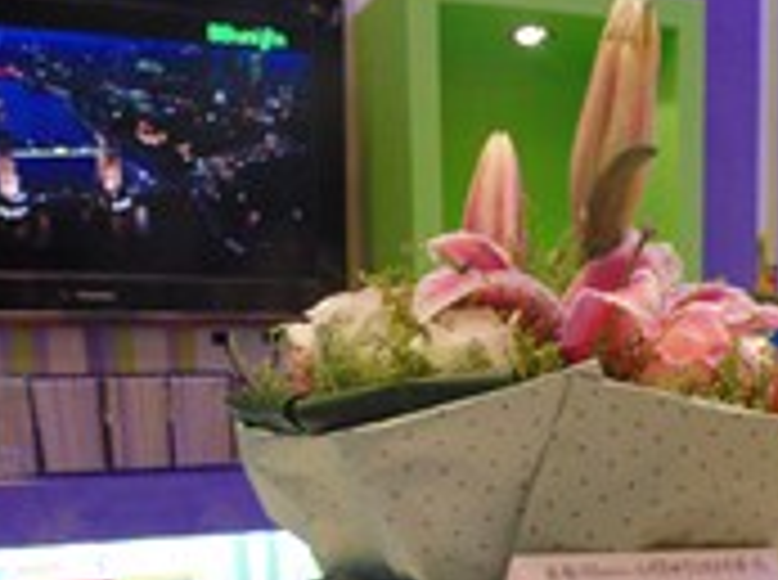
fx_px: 1144
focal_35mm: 51
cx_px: 526
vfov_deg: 26.5
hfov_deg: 37.1
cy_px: 616
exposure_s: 1/30
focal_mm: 4
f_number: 3.1
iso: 160
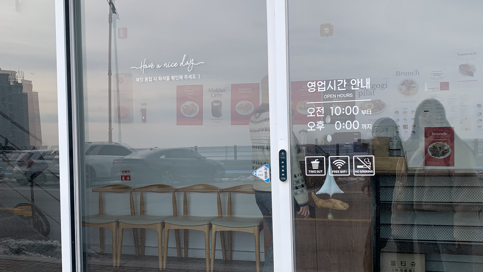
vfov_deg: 33.7
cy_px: 151
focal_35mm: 35
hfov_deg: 56.6
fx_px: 448
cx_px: 225
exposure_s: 1/842
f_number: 1.8
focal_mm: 4.25
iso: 25
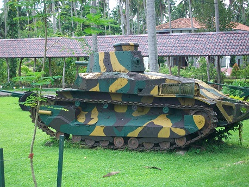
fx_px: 554
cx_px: 124
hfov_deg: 25.3
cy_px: 94
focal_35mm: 77
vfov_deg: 19.2
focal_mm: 13.7
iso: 64
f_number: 4.6
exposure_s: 1/80
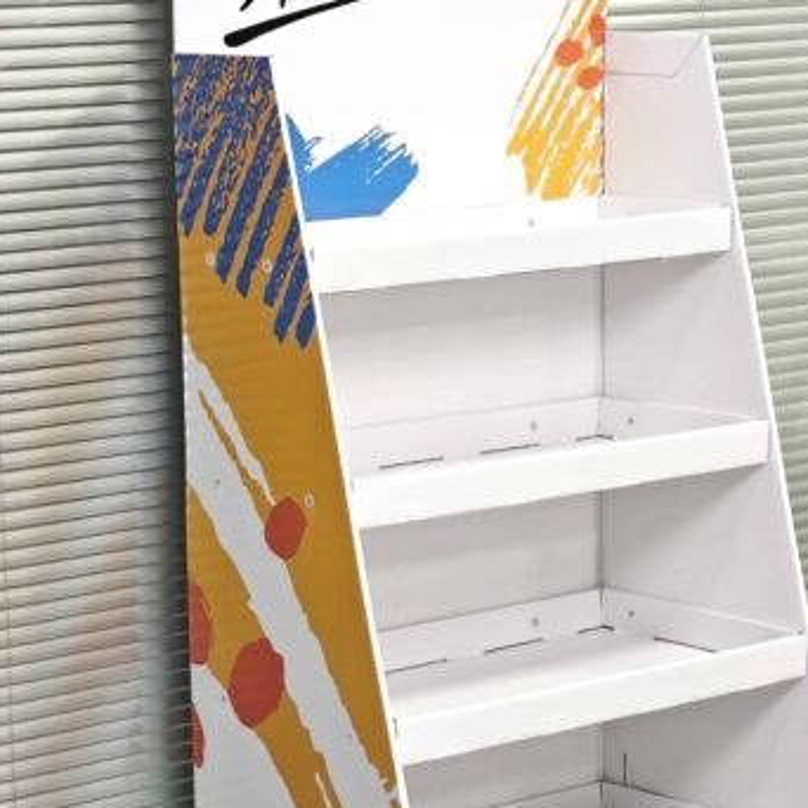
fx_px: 3275
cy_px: 546
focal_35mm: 124
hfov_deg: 14.1
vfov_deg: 14.0
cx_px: 390
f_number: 2
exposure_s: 1/100
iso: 1600
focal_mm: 10.1
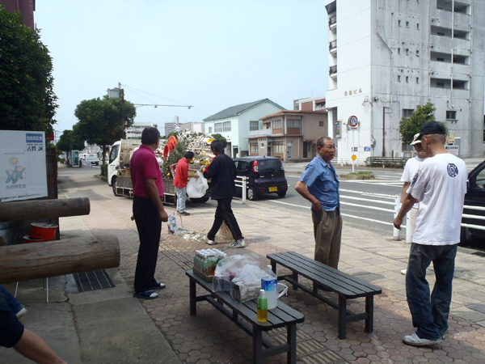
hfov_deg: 63.4
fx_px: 392
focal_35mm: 28
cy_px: 182
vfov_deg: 49.7
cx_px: 242
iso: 80
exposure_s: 1/80
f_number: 11
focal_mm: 5
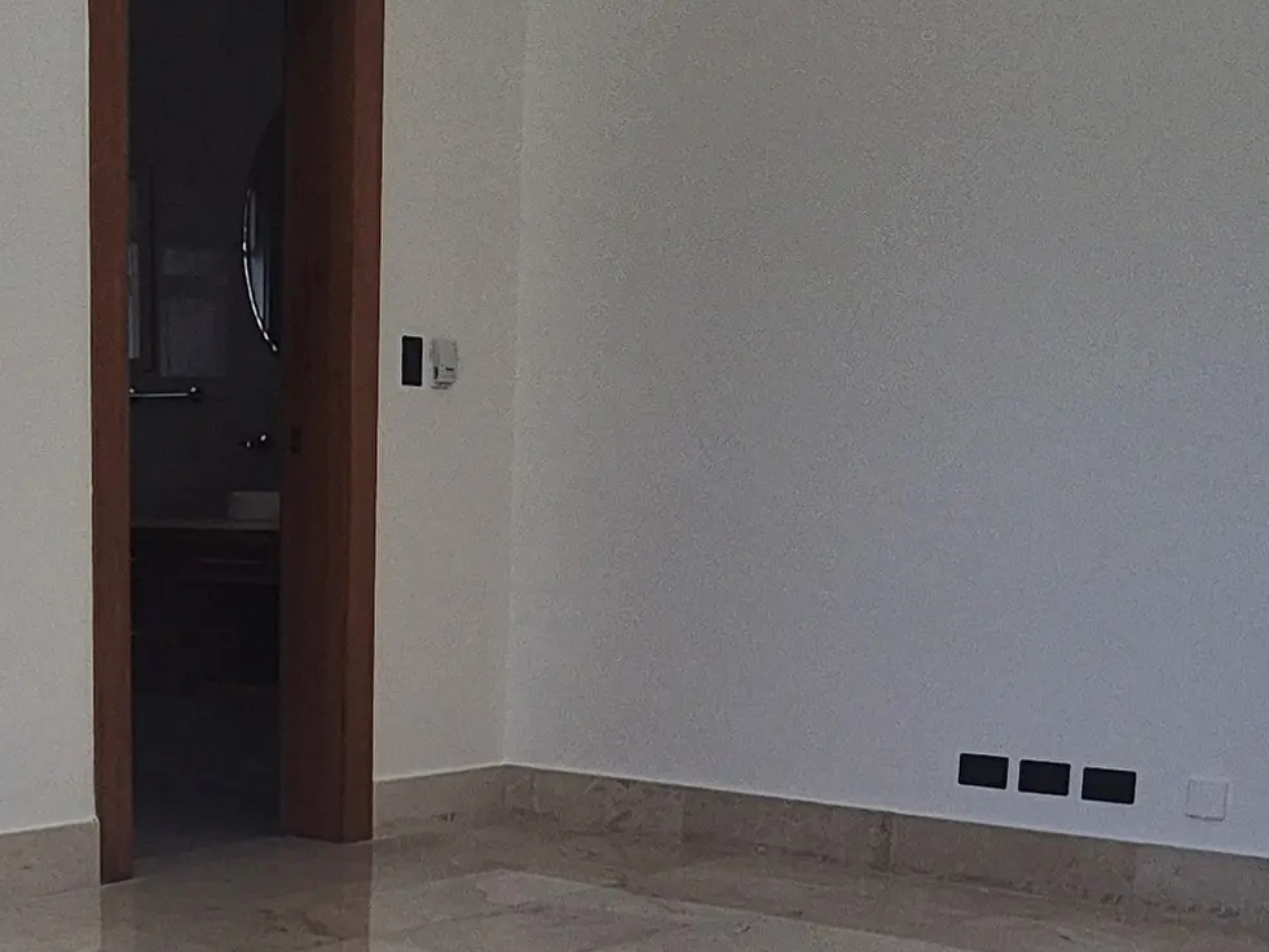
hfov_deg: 35.6
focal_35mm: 53
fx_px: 1943
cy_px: 953
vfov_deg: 26.1
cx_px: 366
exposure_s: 1/1224
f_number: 2.2
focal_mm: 2.2
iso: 50
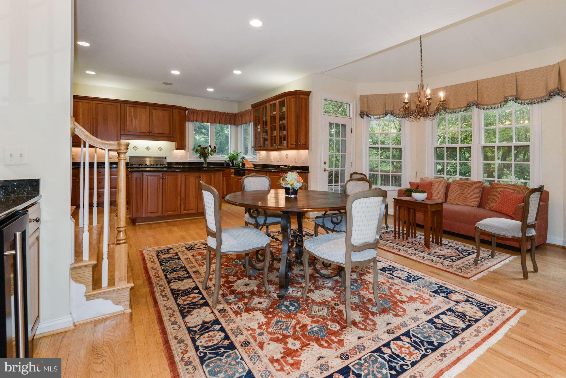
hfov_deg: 96.7
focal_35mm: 16
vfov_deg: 73.8
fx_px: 252
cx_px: 283
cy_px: 189
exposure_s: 1/15
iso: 900
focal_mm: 16
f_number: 8
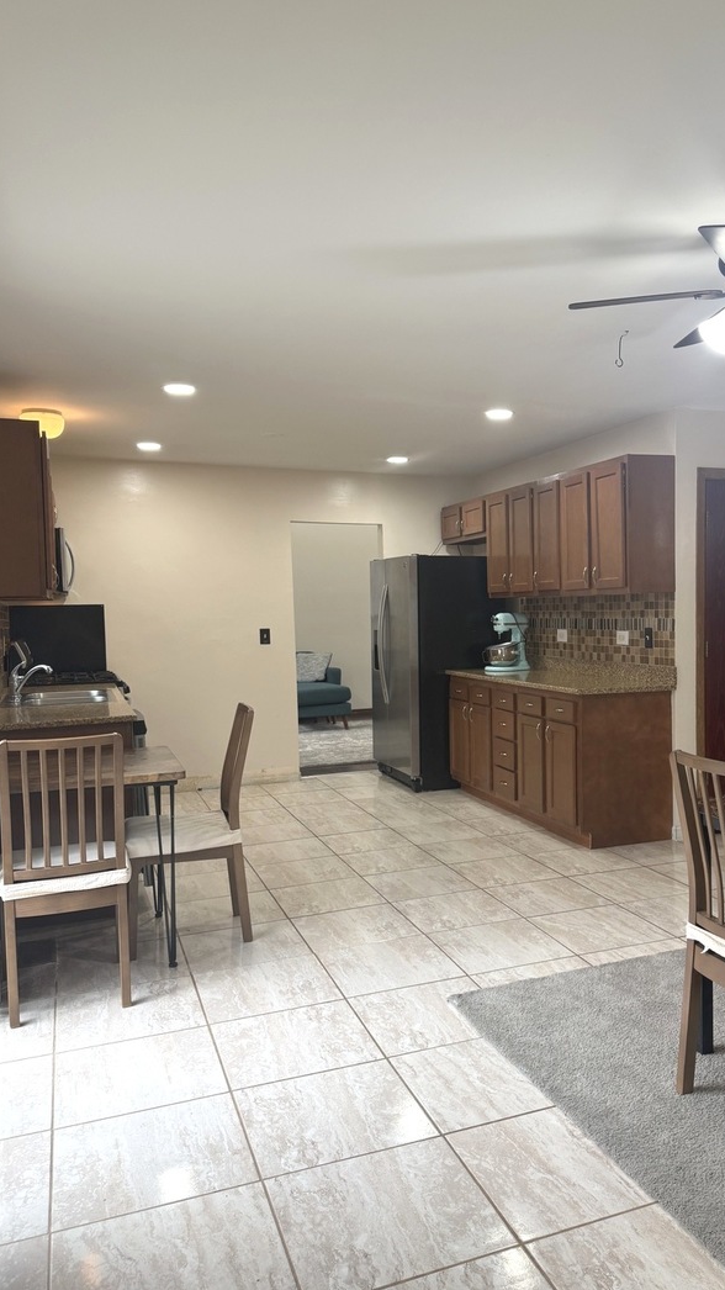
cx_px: 472
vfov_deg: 69.9
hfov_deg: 42.4
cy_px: 656
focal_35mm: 27
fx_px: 923
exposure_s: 1/120
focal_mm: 6.76
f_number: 1.78
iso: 125
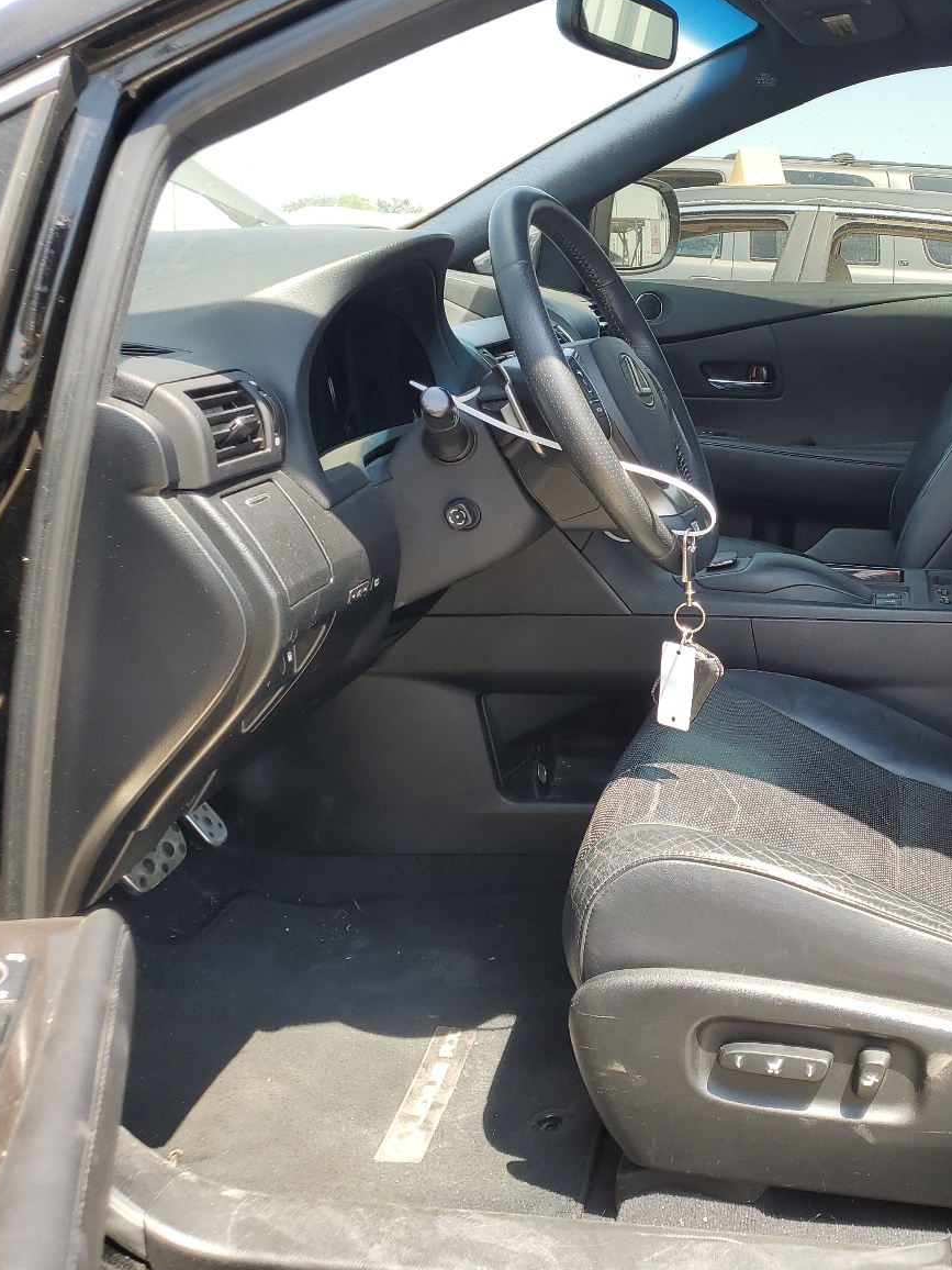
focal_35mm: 36
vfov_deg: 51.3
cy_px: 620
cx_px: 835
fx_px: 1320
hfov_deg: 37.4
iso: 50
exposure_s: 1/476
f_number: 1.5
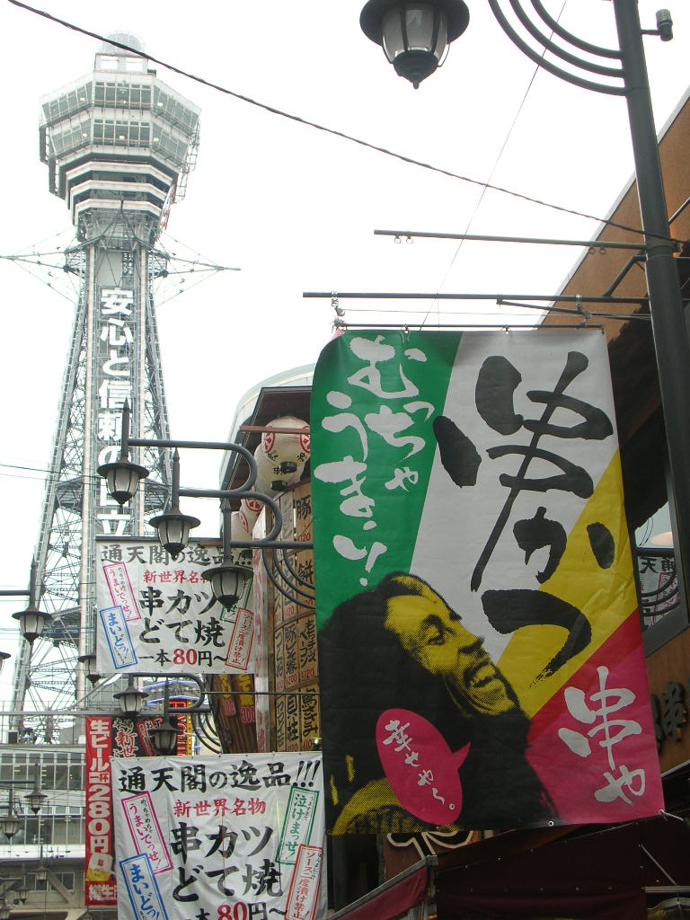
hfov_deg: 23.7
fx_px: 1648
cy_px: 460
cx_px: 345
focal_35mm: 62
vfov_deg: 31.2
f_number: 3.6
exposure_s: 1/90.3
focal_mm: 10.2
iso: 50
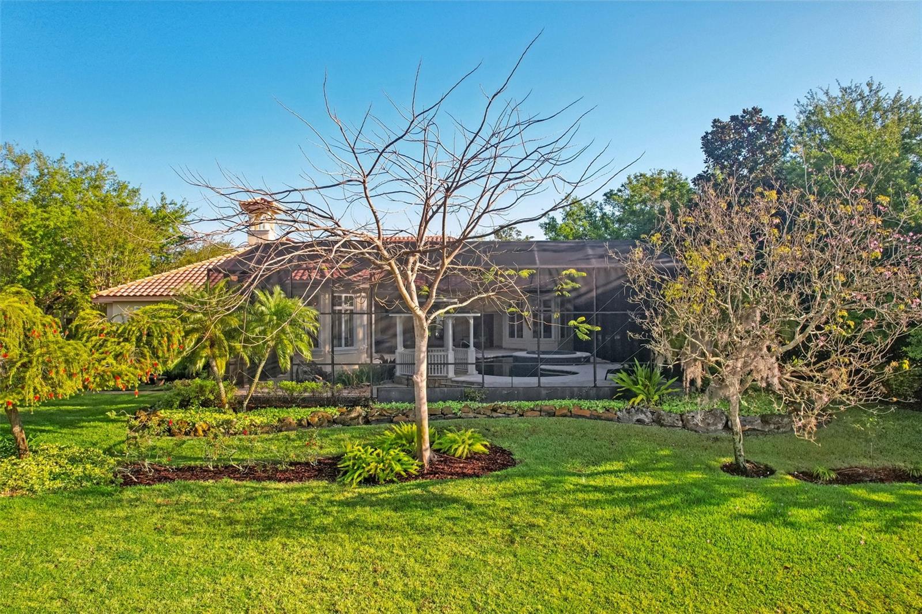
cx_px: 461
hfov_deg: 78.6
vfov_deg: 57.2
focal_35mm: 22
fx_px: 563
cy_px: 307
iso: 400
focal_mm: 8.4
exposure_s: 1/500
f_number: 2.8
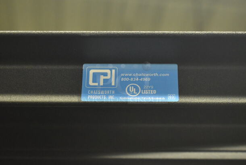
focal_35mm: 82
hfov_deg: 24.6
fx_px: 564
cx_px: 123
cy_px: 82
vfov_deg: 16.6
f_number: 5.6
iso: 5600
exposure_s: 1/100
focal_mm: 55
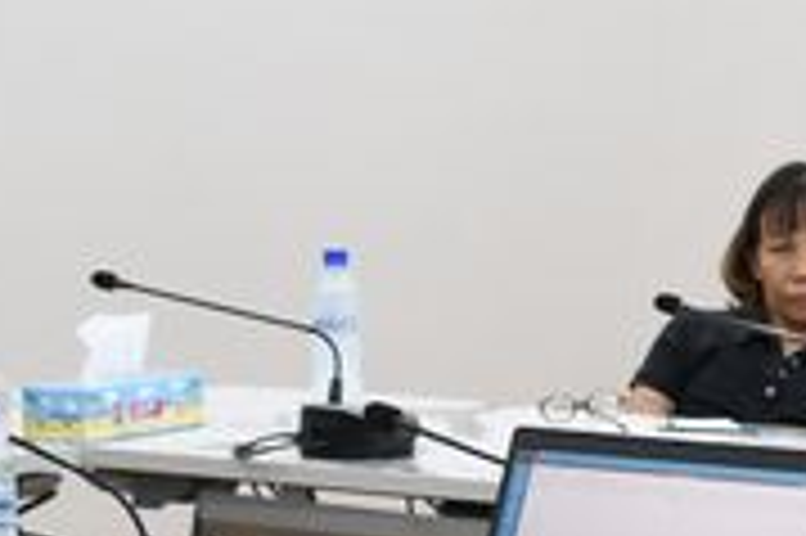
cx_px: 1481
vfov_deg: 7.2
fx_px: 4228
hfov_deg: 10.2
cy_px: 88
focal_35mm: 189
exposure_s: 1/30
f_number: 4
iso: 450
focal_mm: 22
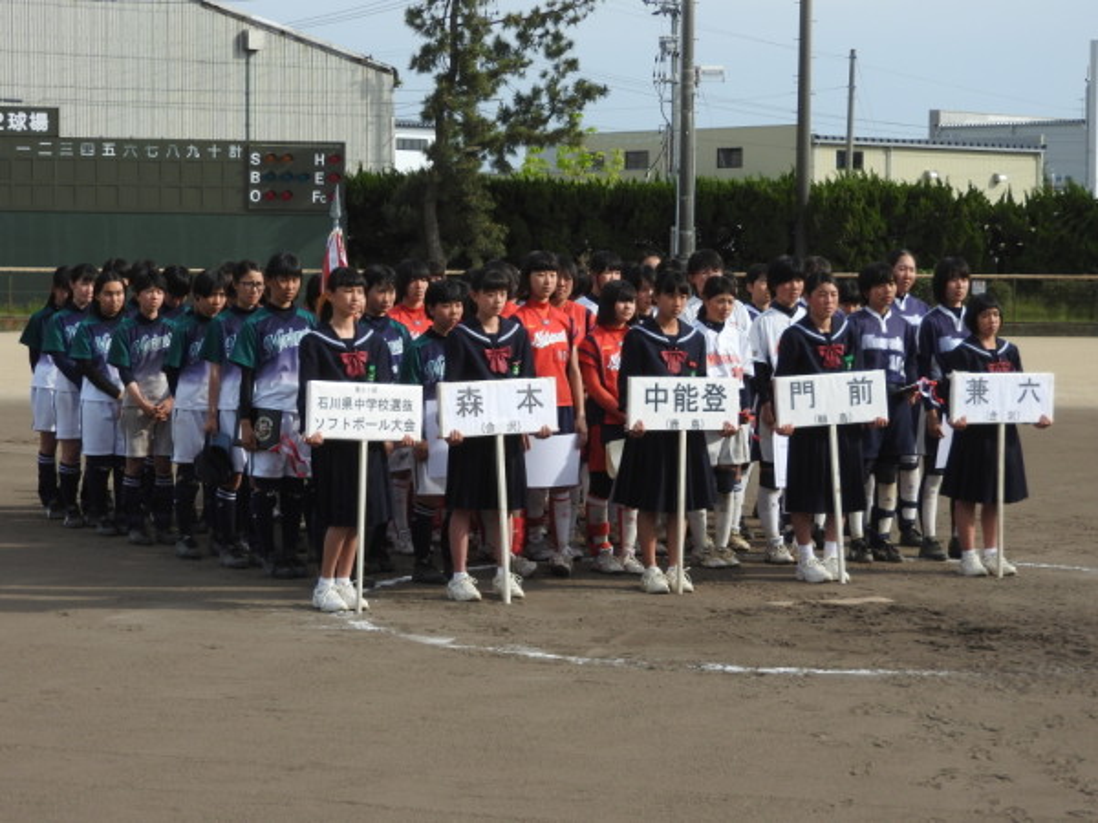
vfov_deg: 15.6
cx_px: 549
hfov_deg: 20.7
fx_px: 3013
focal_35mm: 95
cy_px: 412
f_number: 4.8
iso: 100
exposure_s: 1/500
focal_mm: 17
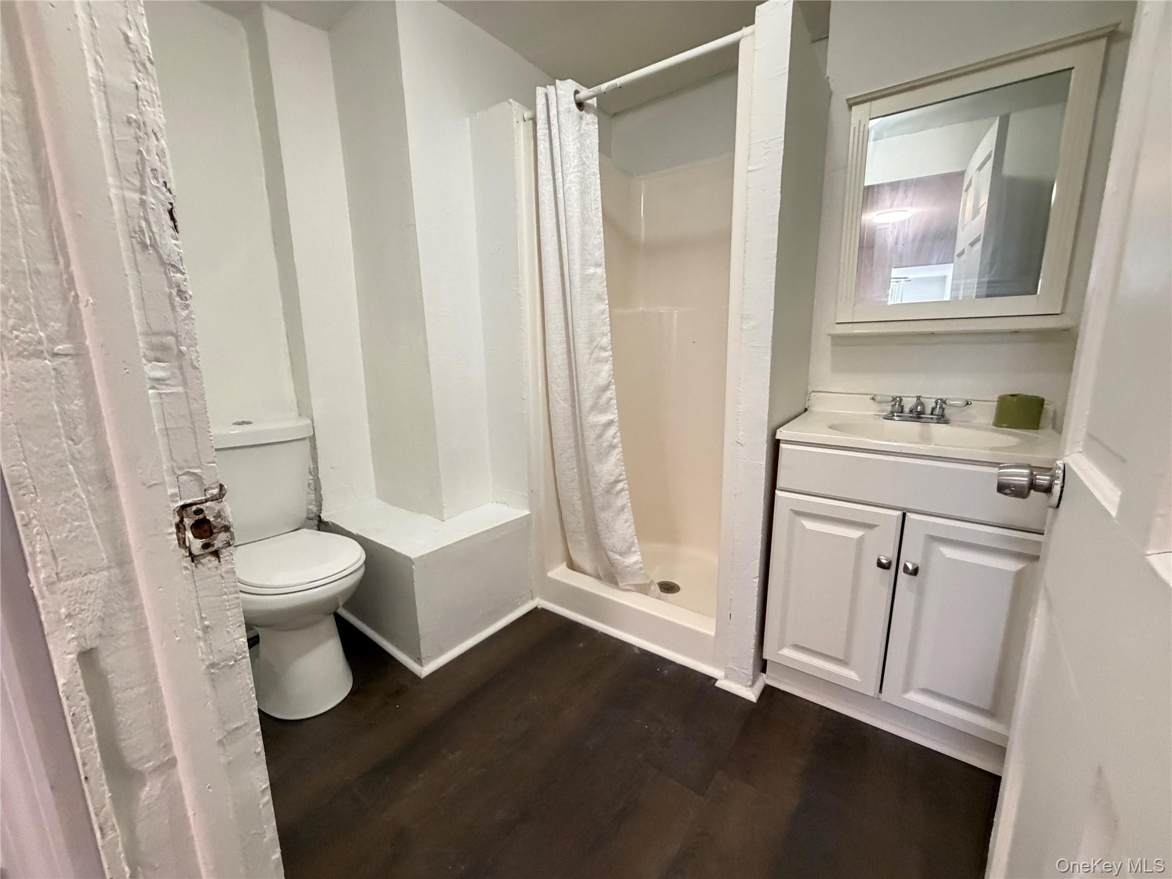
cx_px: 586
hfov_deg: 102.1
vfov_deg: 85.7
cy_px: 440
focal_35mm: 14
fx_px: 474
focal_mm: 2.22
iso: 500
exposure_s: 1/60
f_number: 2.2
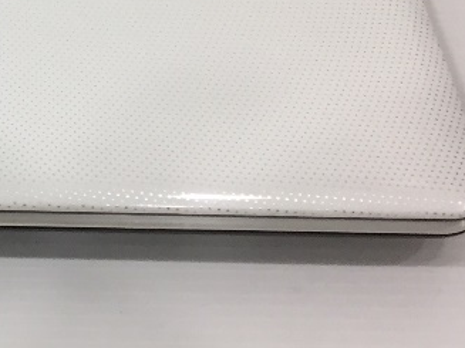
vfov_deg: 12.4
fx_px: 1558
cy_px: -93
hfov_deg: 14.8
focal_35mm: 116
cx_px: -383
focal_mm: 4.15
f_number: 2.2
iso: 40
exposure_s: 1/33
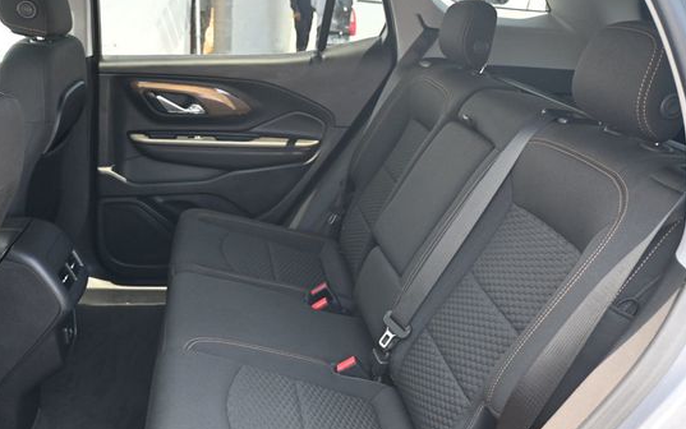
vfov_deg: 36.5
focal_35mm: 35
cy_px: 259
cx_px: 321
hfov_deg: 55.8
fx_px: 647
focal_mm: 19
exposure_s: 1/125
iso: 720
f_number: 3.8
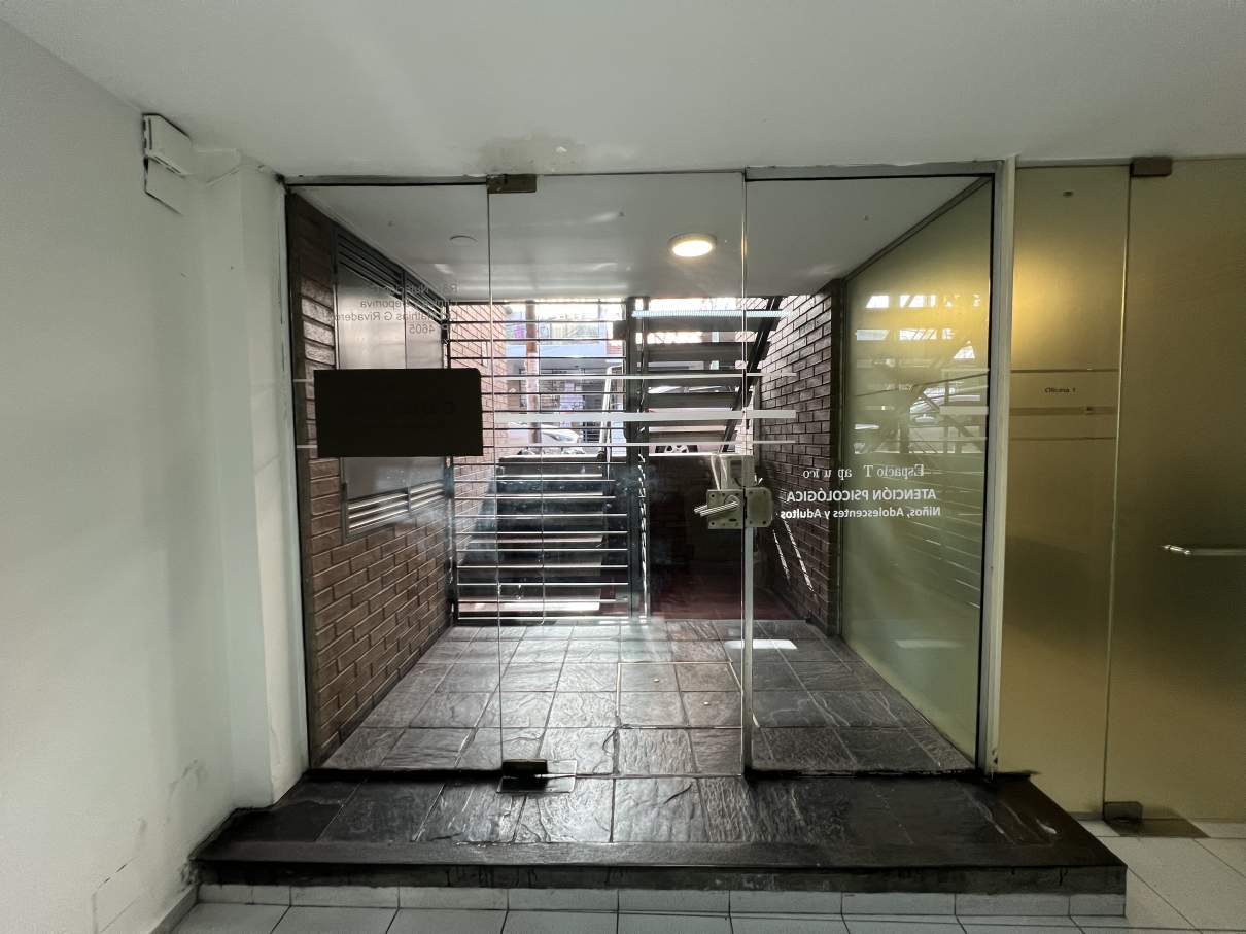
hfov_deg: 106.2
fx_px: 468
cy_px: 467
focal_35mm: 13
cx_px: 623
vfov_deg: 89.9
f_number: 1.8
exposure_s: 1/100
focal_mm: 1.57
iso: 200
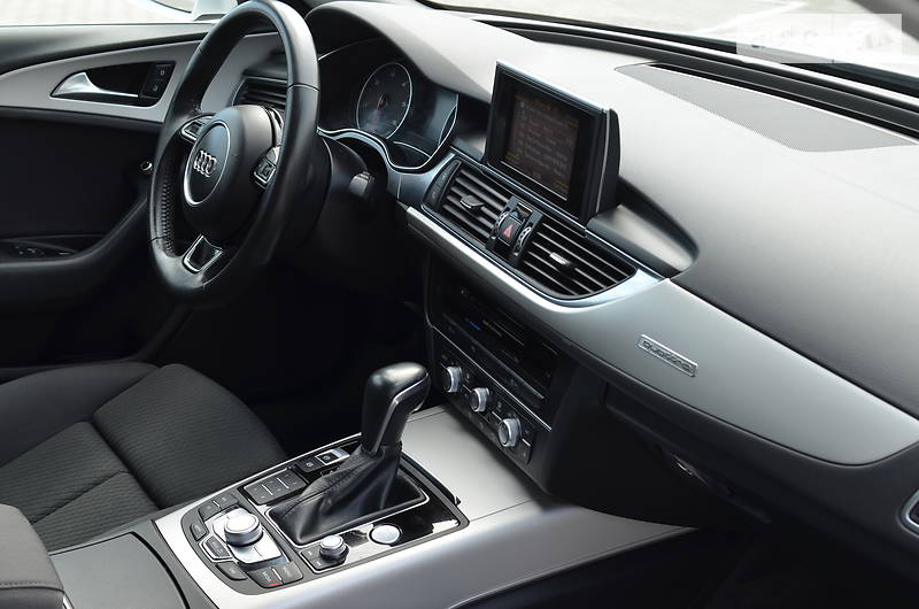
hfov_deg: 37.9
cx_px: 460
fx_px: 1338
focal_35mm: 52
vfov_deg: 25.6
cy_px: 304
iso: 100
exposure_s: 1/60
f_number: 5.6
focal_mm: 35
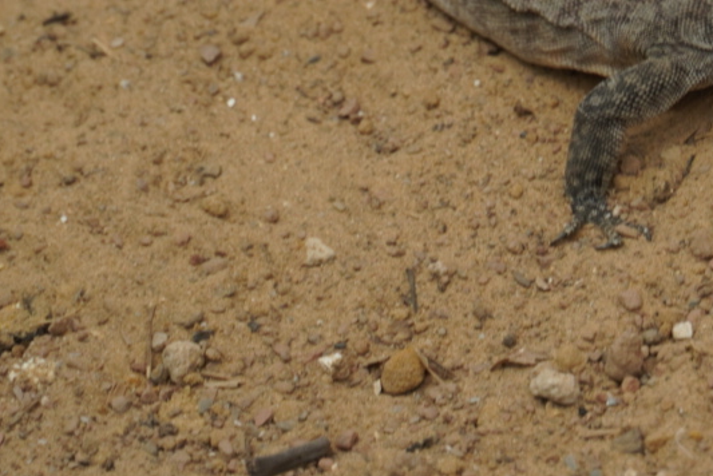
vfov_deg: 2.2
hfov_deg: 3.4
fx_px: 12177
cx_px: 562
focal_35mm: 615
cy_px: -230
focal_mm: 135
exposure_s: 1/250
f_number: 5.6
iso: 125
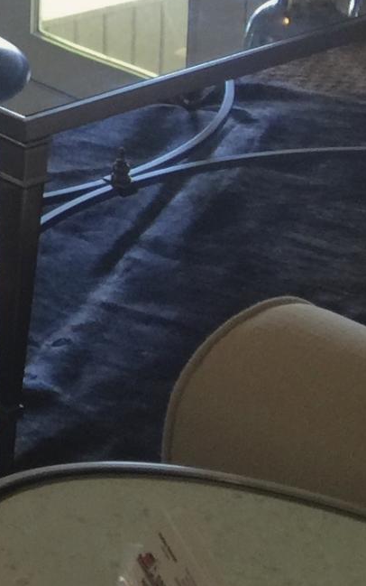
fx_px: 2265
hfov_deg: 7.7
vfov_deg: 13.4
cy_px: -426
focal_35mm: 142
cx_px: -818
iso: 40
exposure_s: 1/30
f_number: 2.2
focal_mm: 4.15
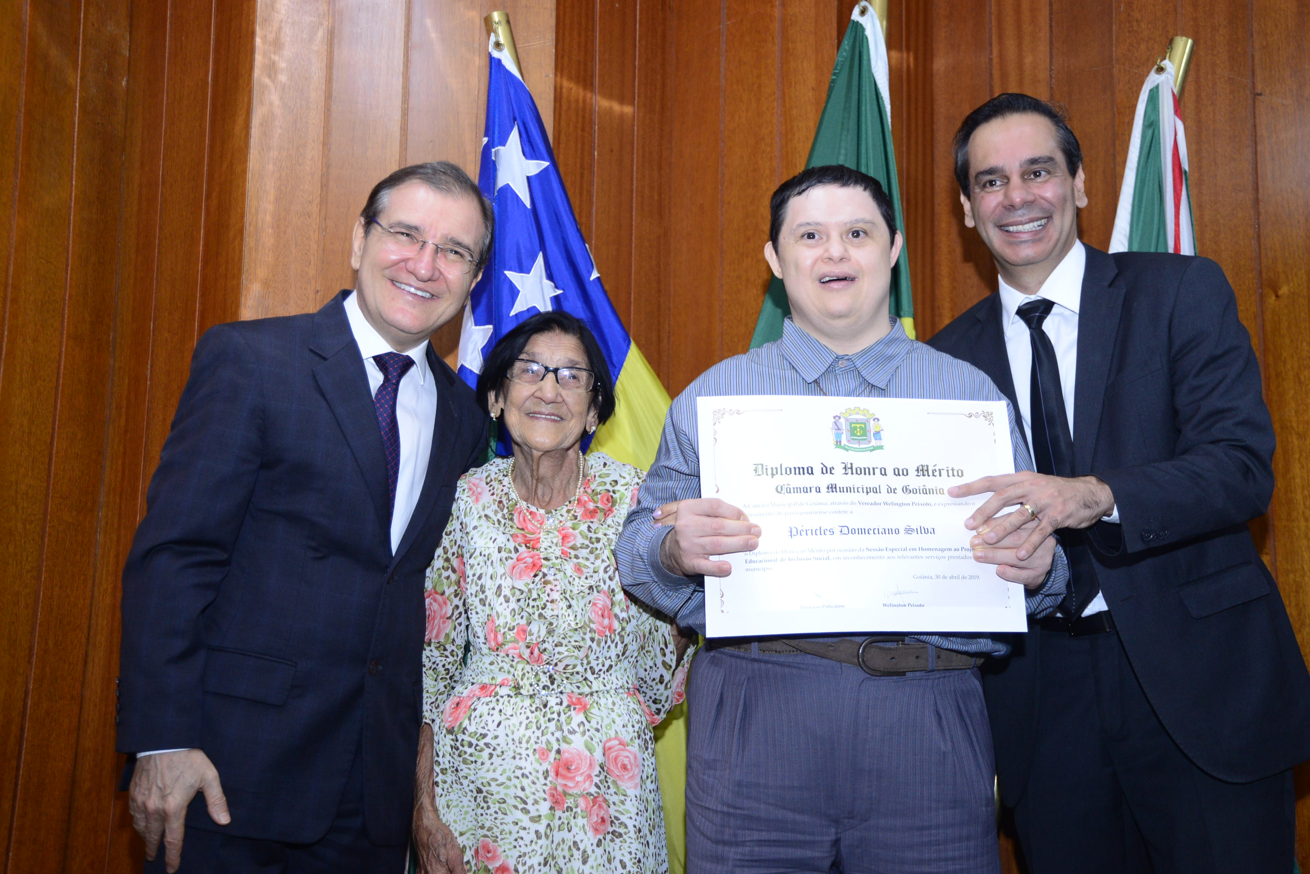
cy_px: 437
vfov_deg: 27.0
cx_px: 655
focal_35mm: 50
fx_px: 1820
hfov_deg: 39.6
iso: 1600
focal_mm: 50
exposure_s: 1/125
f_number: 5.6
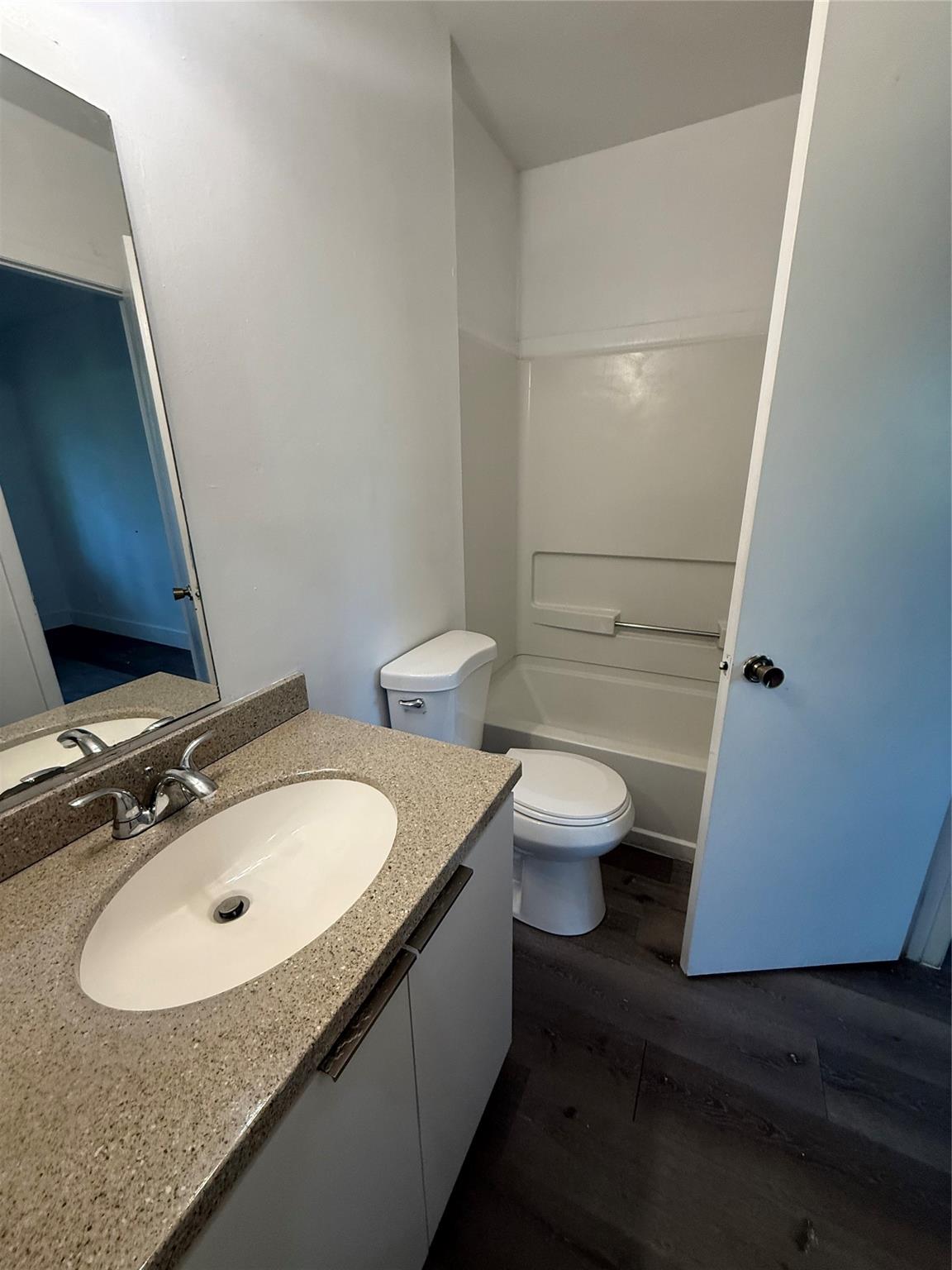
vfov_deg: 102.1
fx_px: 513
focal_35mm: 14
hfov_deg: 85.7
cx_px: 476
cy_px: 635
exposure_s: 1/120
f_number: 2.2
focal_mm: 2.22
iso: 250
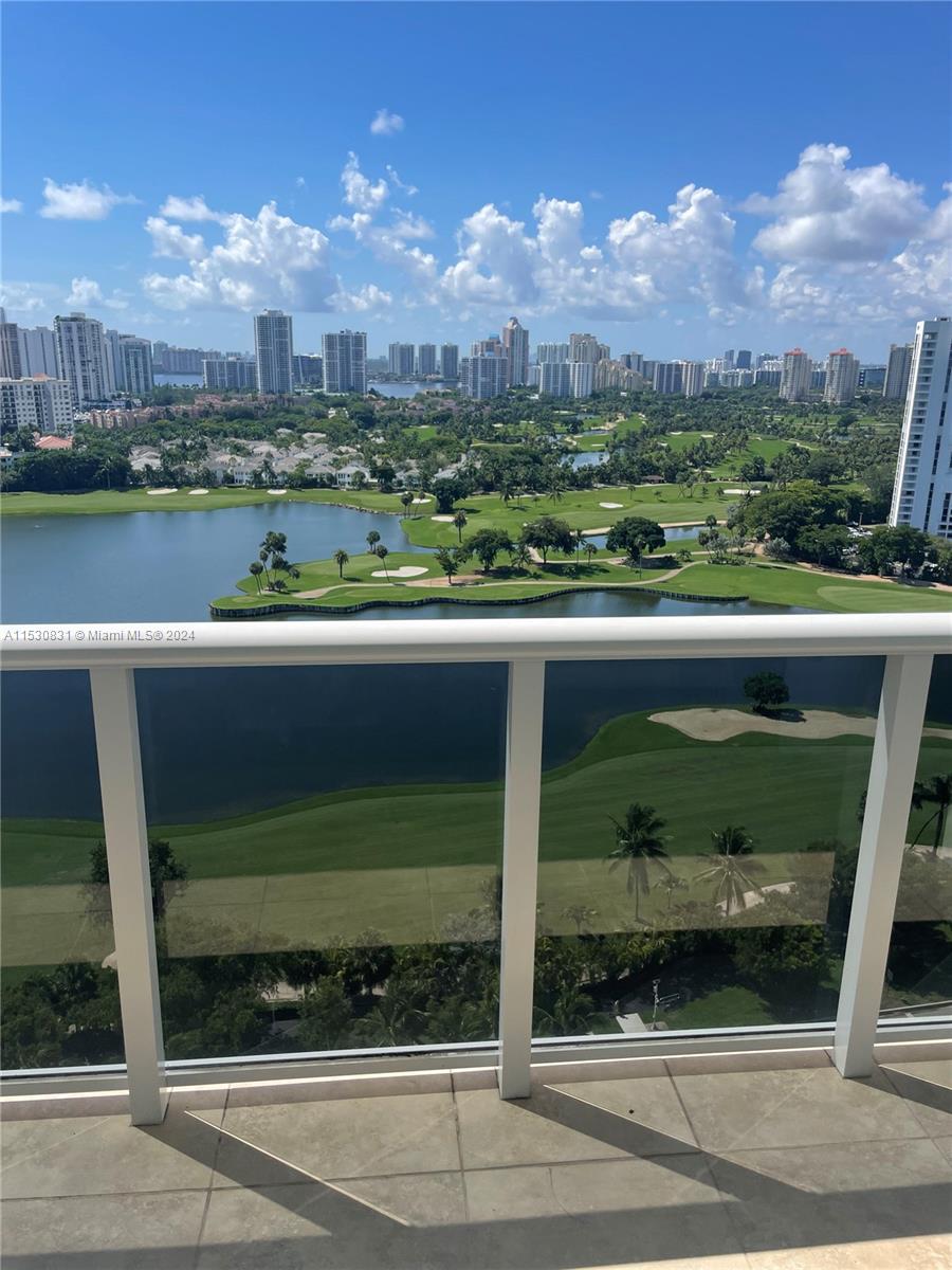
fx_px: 953
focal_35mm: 26
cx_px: 476
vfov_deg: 67.3
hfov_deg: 53.1
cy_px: 635
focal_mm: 4.2
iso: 32
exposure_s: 1/3861
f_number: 1.6
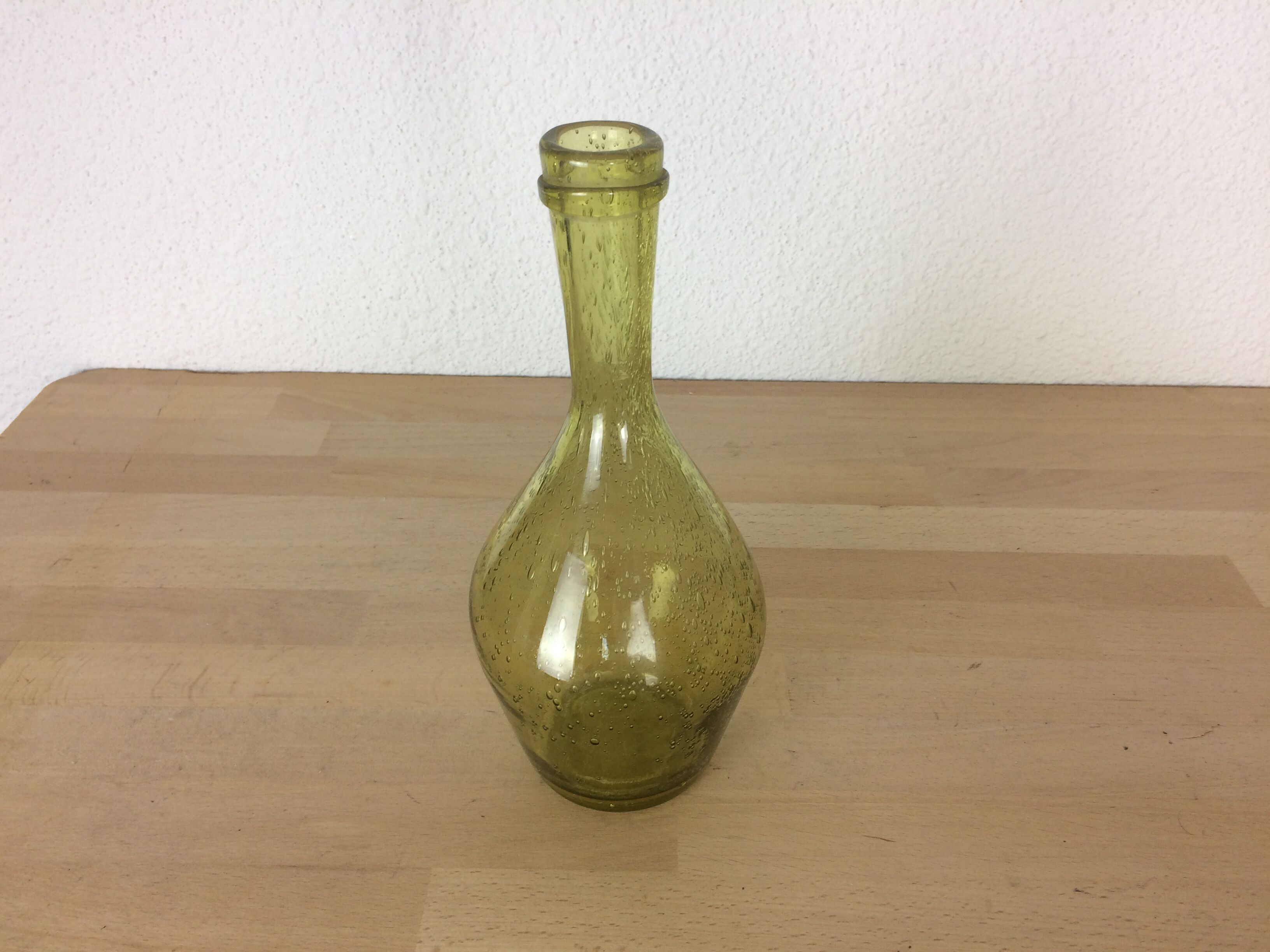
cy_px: 476
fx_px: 1064
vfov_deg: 48.2
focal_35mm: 29
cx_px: 635
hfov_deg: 61.7
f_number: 2.2
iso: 50
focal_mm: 4.15
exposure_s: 1/50
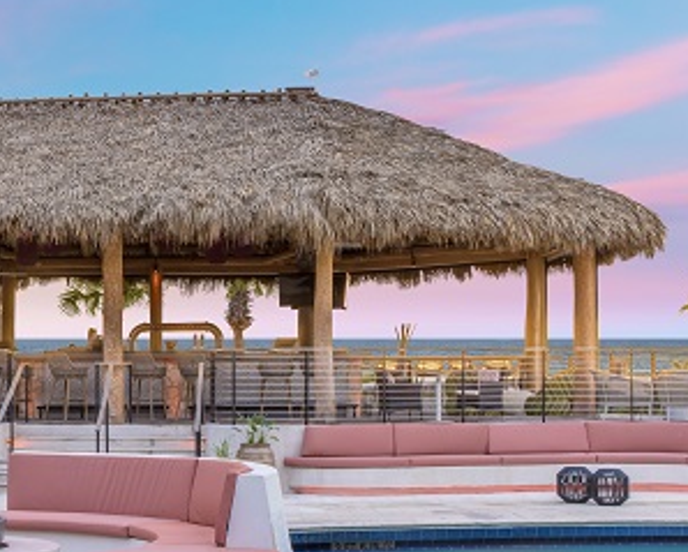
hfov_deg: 23.6
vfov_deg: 19.9
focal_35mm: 77
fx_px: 1569
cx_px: -9
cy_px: 326
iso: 50
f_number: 20
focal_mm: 35
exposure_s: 1/3
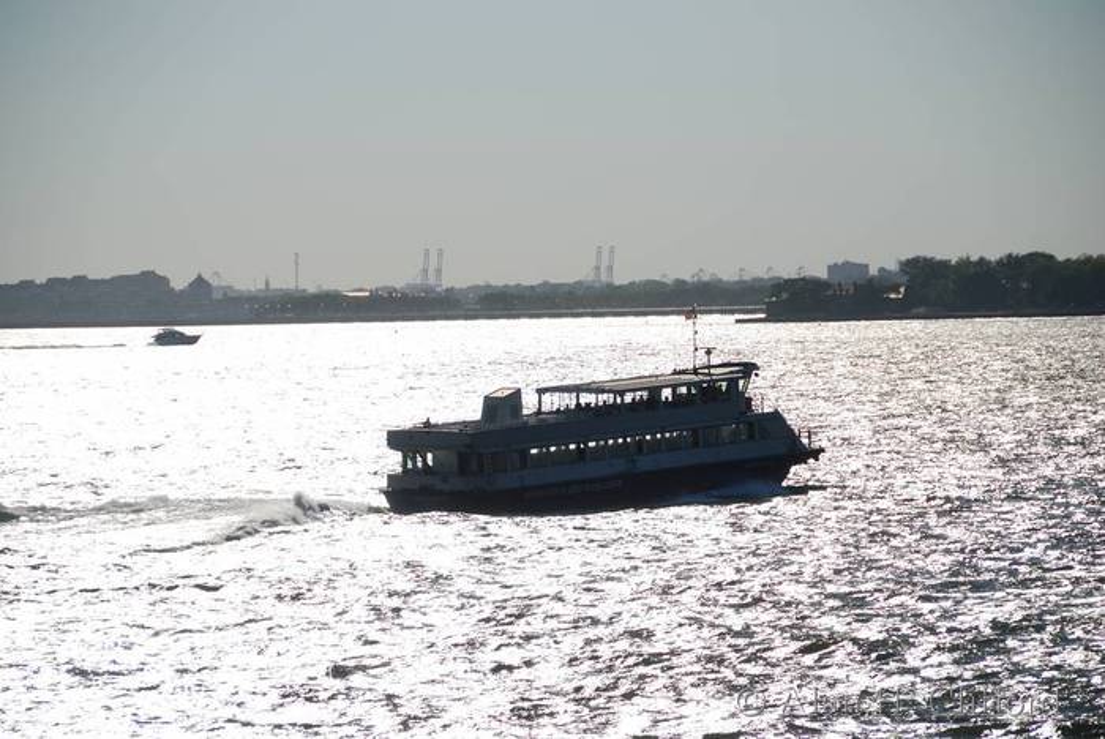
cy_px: 370
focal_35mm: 195
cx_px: 552
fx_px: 5990
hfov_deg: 10.5
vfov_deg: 7.1
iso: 100
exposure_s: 1/1600
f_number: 6.3
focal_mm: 130
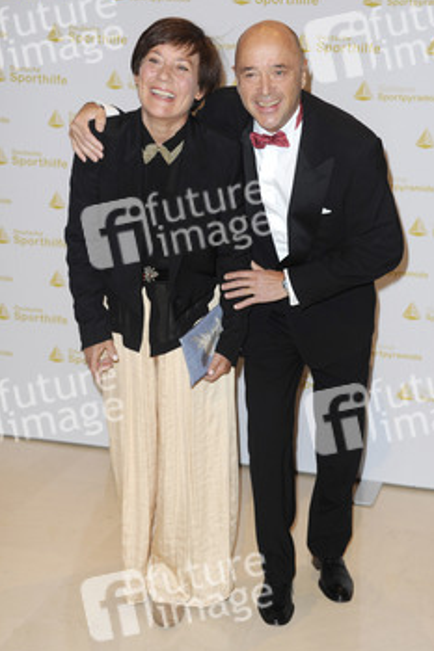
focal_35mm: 64
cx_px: 231
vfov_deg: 31.4
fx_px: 1158
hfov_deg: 21.2
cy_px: 318
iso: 800
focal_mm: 56
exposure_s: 1/160
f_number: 5.6
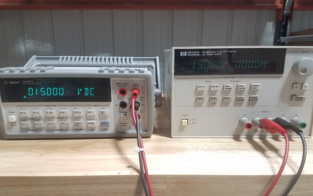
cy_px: 110
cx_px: 159
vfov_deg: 44.5
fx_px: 239
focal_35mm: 28
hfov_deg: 66.5
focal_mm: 4.2
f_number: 1.7
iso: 100
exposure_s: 1/60
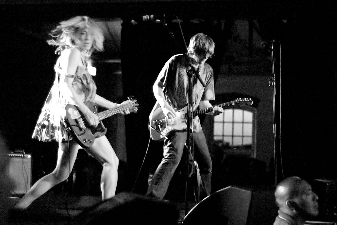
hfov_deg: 26.7
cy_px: 113
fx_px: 711
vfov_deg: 17.9
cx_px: 168
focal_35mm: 76
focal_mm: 50
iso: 1600
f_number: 1.8
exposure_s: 1/80
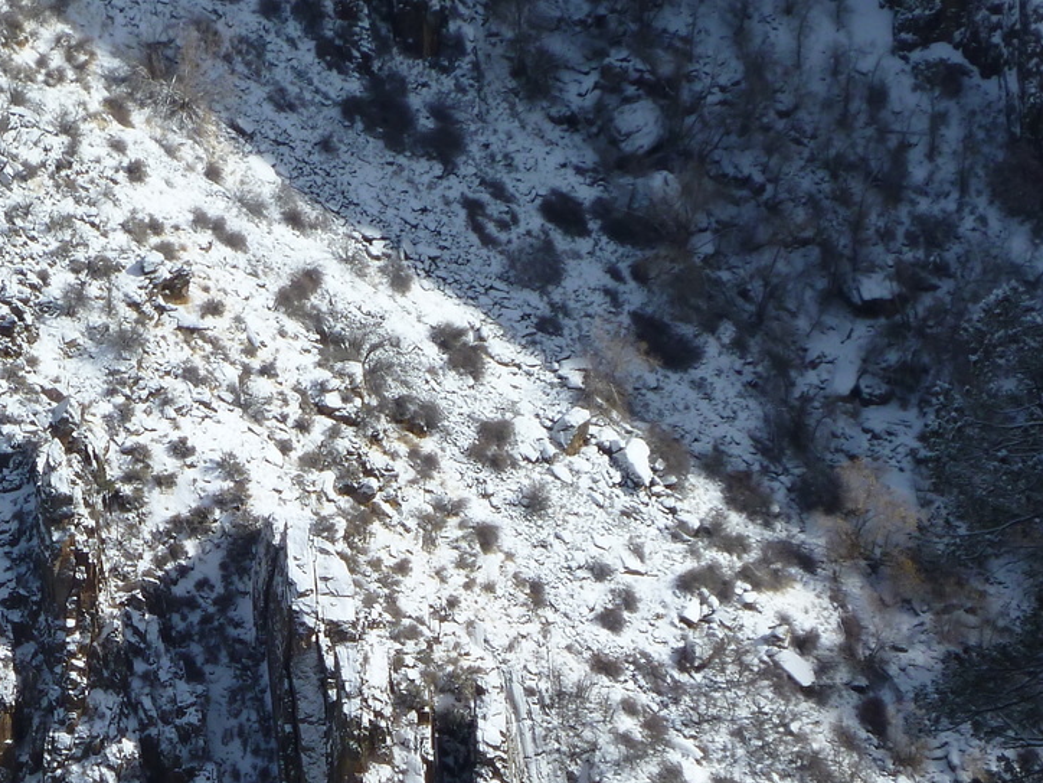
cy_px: 634
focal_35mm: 442
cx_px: 215
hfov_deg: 4.5
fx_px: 13318
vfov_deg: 3.4
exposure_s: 1/320
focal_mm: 36
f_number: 5.9
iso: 80
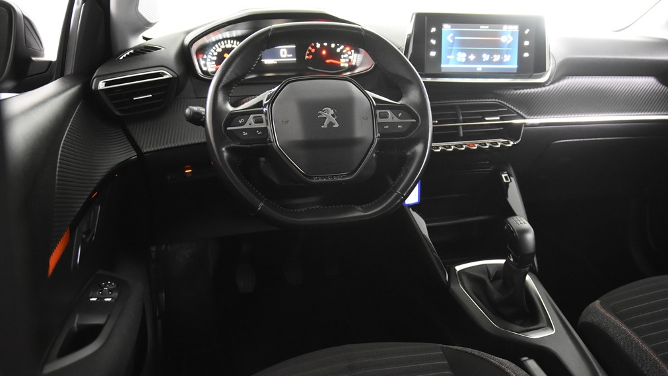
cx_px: 337
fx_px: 620
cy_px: 194
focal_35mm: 35
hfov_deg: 56.6
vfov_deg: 33.7
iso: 4000
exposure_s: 1/30
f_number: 3
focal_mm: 22
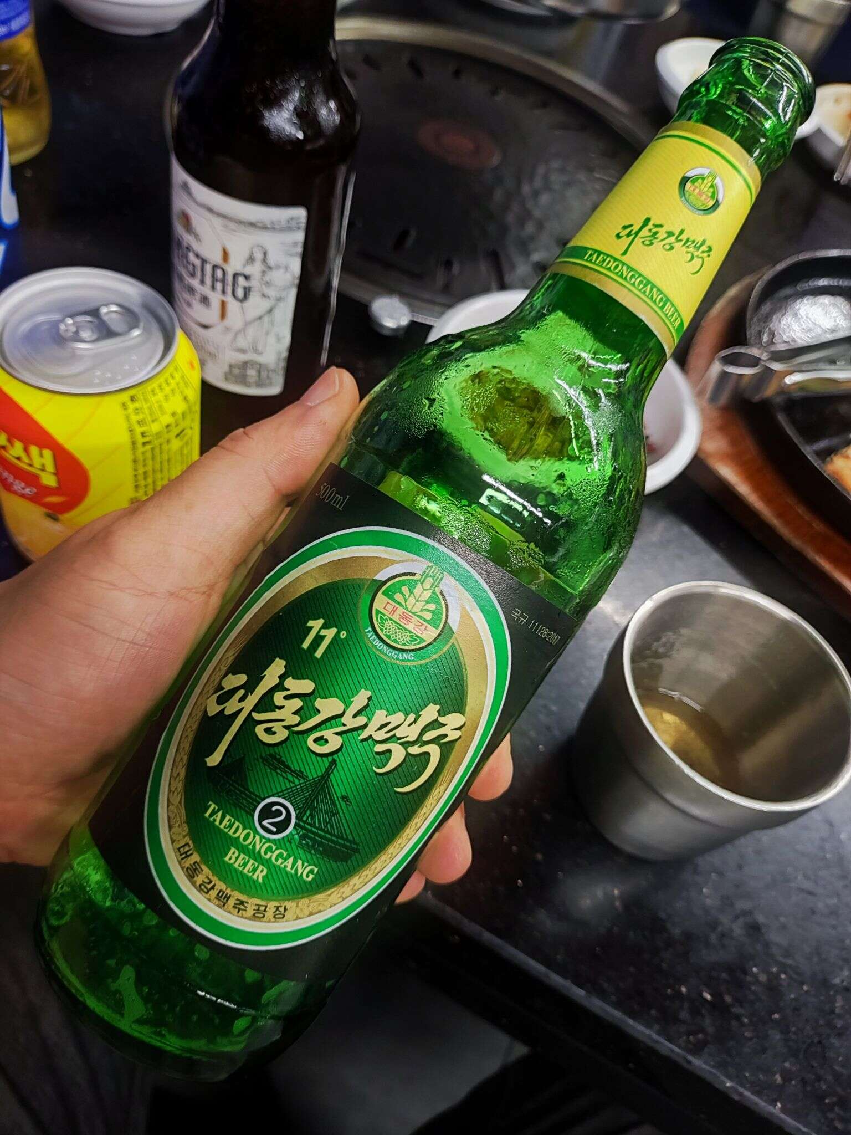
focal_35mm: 25
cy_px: 568
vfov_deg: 69.4
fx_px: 819
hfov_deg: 54.9
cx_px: 426
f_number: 1.79
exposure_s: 1/17.7
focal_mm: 4.71
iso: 347
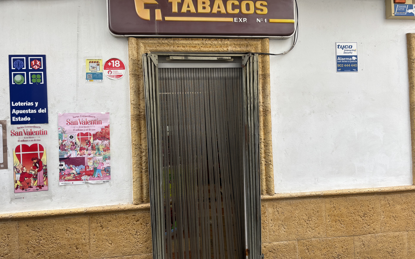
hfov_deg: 66.5
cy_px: 131
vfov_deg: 44.5
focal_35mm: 28
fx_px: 317
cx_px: 207
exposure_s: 1/221
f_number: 1.6
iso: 40
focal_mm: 5.96
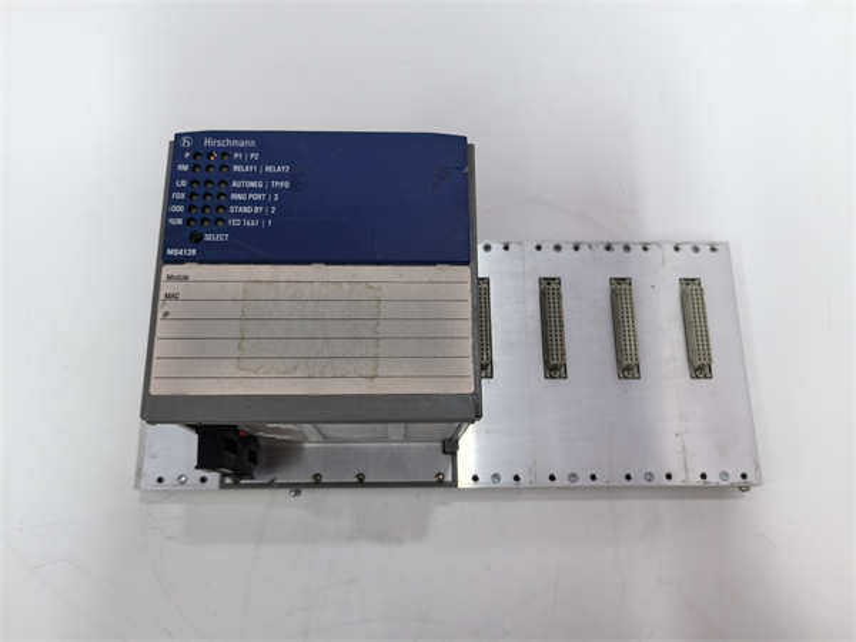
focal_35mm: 27
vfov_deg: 51.4
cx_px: 428
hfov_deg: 65.3
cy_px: 321
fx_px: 668
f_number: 2
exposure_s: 1/100
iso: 125
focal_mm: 5.75
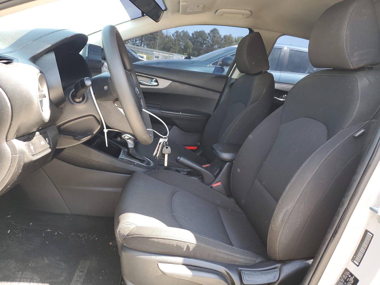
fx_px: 285
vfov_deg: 53.1
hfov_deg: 67.3
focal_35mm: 26
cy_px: 142
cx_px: 190
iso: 56
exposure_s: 1/120
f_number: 1.5
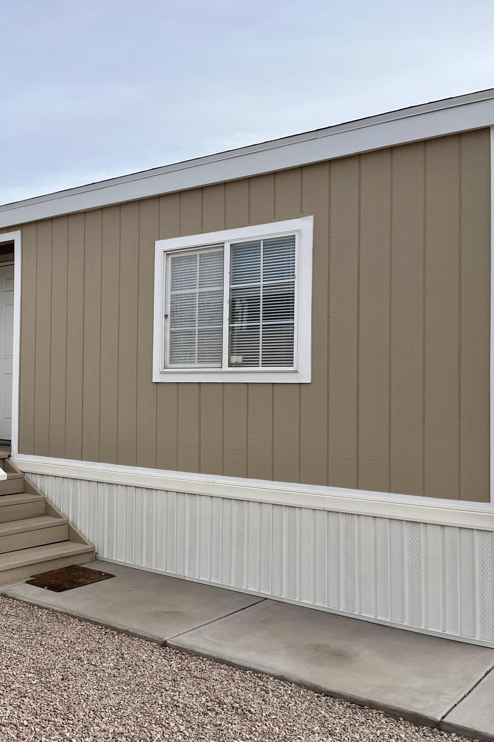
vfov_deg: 51.9
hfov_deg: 33.6
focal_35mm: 37
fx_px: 762
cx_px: 28
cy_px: 379
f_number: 1.6
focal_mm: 5.1
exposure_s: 1/1056
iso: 50
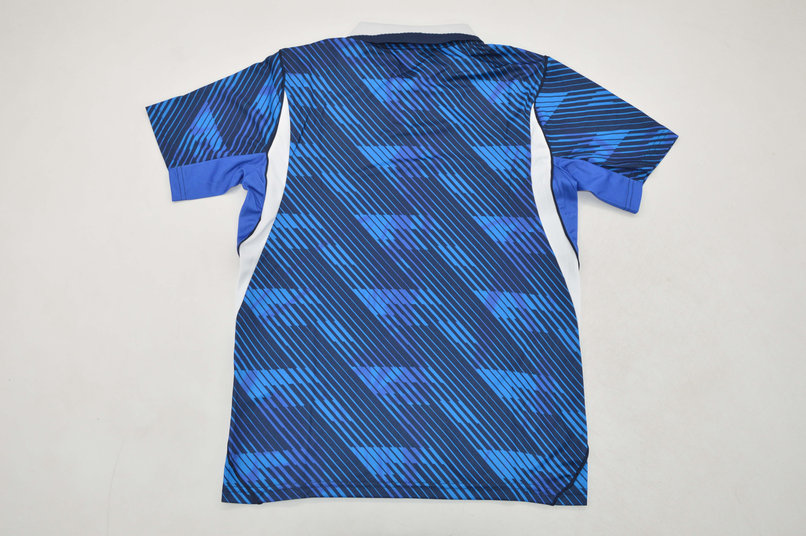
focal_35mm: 32
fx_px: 705
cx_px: 403
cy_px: 268
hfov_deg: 59.5
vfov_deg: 41.6
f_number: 7.1
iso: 400
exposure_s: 1/200
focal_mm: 21
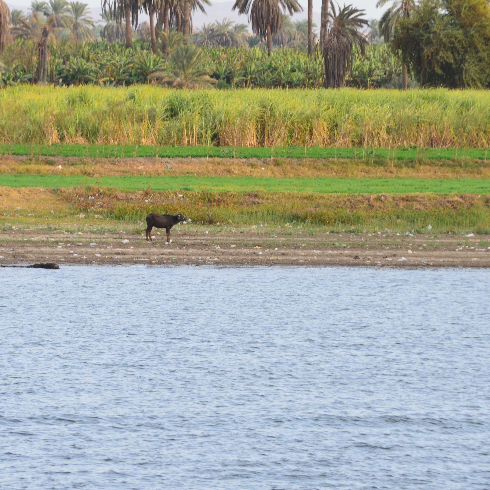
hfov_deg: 4.6
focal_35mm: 385
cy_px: 245
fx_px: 6166
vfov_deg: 4.6
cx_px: 173
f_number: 11
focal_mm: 200
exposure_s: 1/125
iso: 200
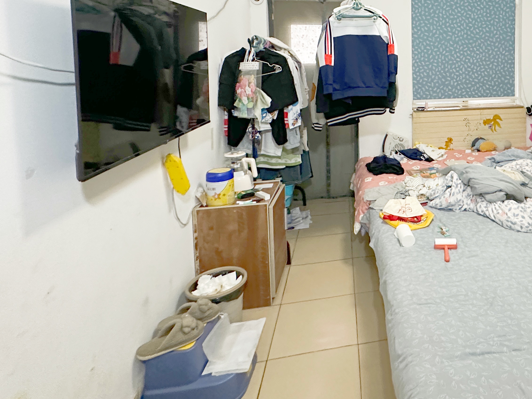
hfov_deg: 63.1
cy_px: 87
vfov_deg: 51.8
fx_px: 384
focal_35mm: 25
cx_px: 430
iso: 500
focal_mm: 2.22
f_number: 2.2
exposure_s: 1/50
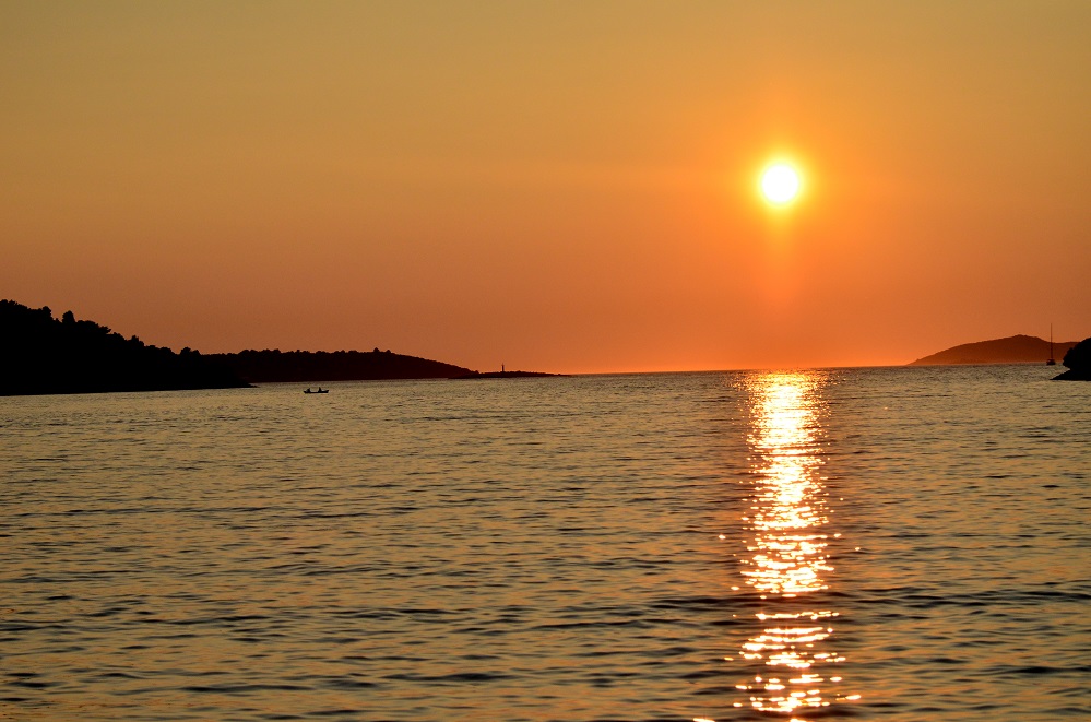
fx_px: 3175
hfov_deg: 19.5
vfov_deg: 13.0
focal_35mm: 105
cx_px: 546
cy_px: 361
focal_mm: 70
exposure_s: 1/8000
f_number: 4.5
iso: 560
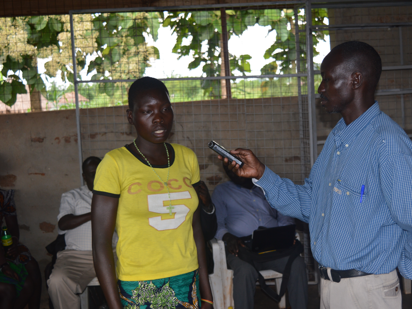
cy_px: 154
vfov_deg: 27.5
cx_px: 232
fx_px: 631
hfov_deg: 36.1
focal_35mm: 53
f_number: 4.5
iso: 250
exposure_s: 1/125
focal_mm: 32
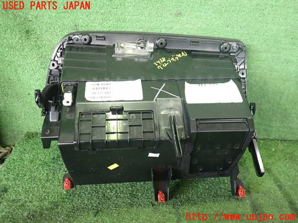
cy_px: 112
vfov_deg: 46.8
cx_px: 149
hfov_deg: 60.0
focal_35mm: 30
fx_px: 258
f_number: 2.3
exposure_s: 1/30
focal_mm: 5.4
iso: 500
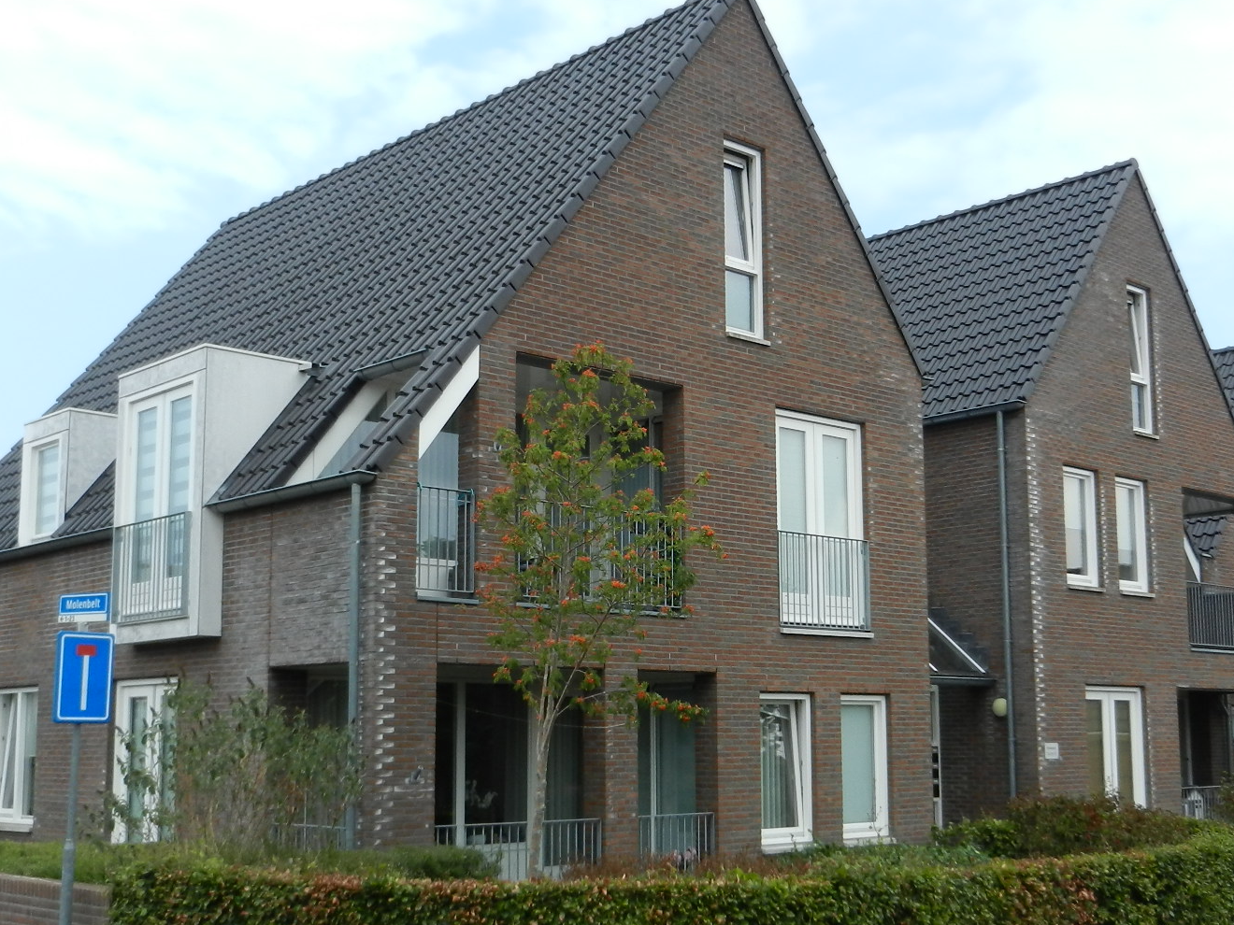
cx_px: 686
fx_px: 1604
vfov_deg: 32.1
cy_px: 539
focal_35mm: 45
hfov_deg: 42.0
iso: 160
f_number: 3.6
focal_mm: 5.1
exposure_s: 1/640
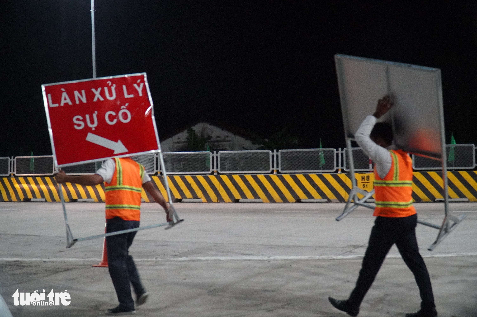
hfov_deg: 42.4
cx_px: 238
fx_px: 616
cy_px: 158
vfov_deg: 28.9
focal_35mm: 46
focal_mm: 31
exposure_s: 1/60
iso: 6400
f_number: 4
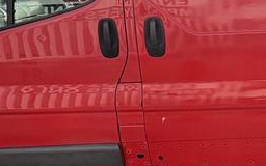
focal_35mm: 52
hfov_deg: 35.5
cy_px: 5
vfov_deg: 23.9
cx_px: 261
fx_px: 377
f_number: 2.2
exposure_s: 1/289
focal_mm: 2.22
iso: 50
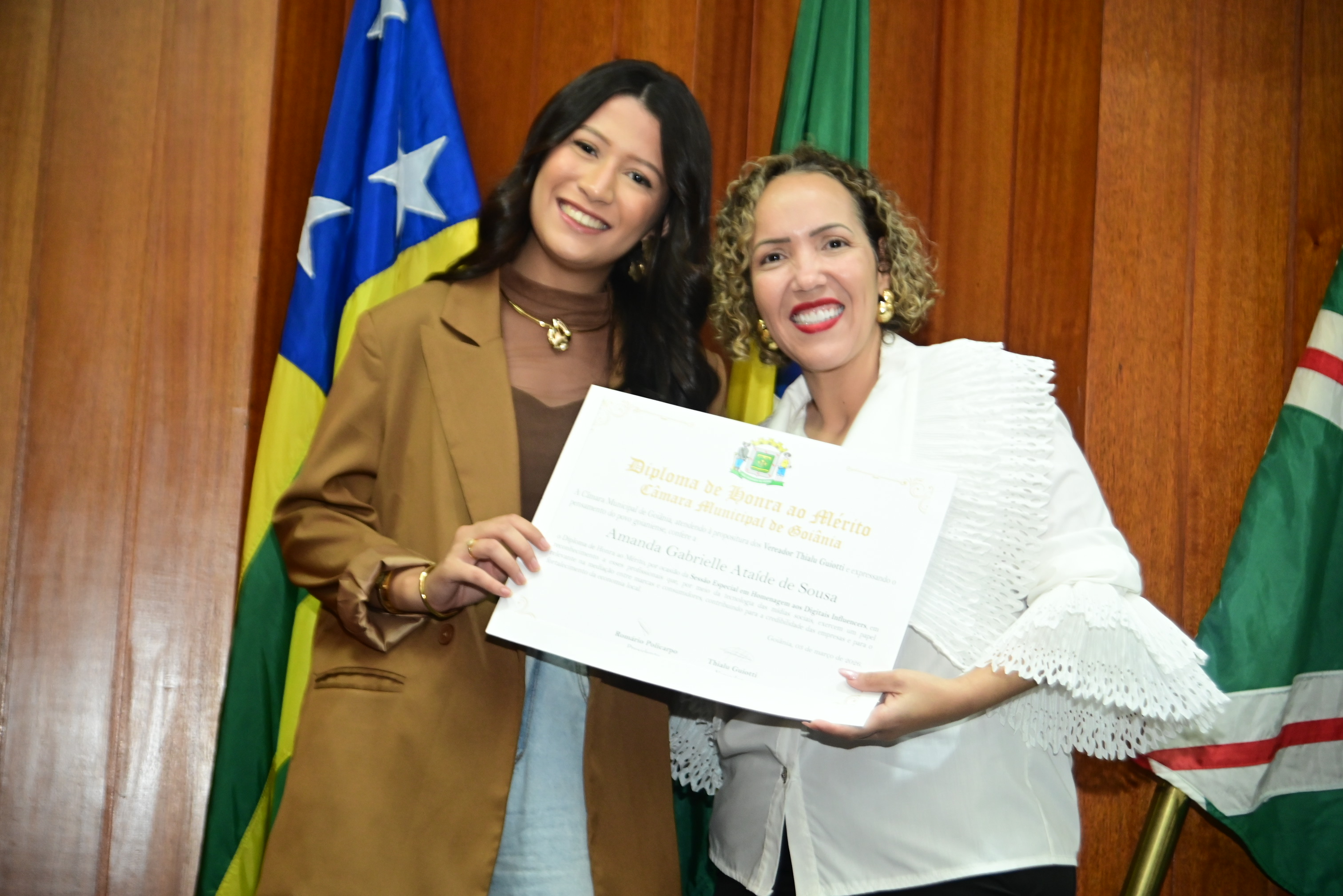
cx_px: 672
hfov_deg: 24.8
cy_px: 448
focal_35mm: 82
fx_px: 3059
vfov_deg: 16.7
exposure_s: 1/125
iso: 2500
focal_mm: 82
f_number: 5
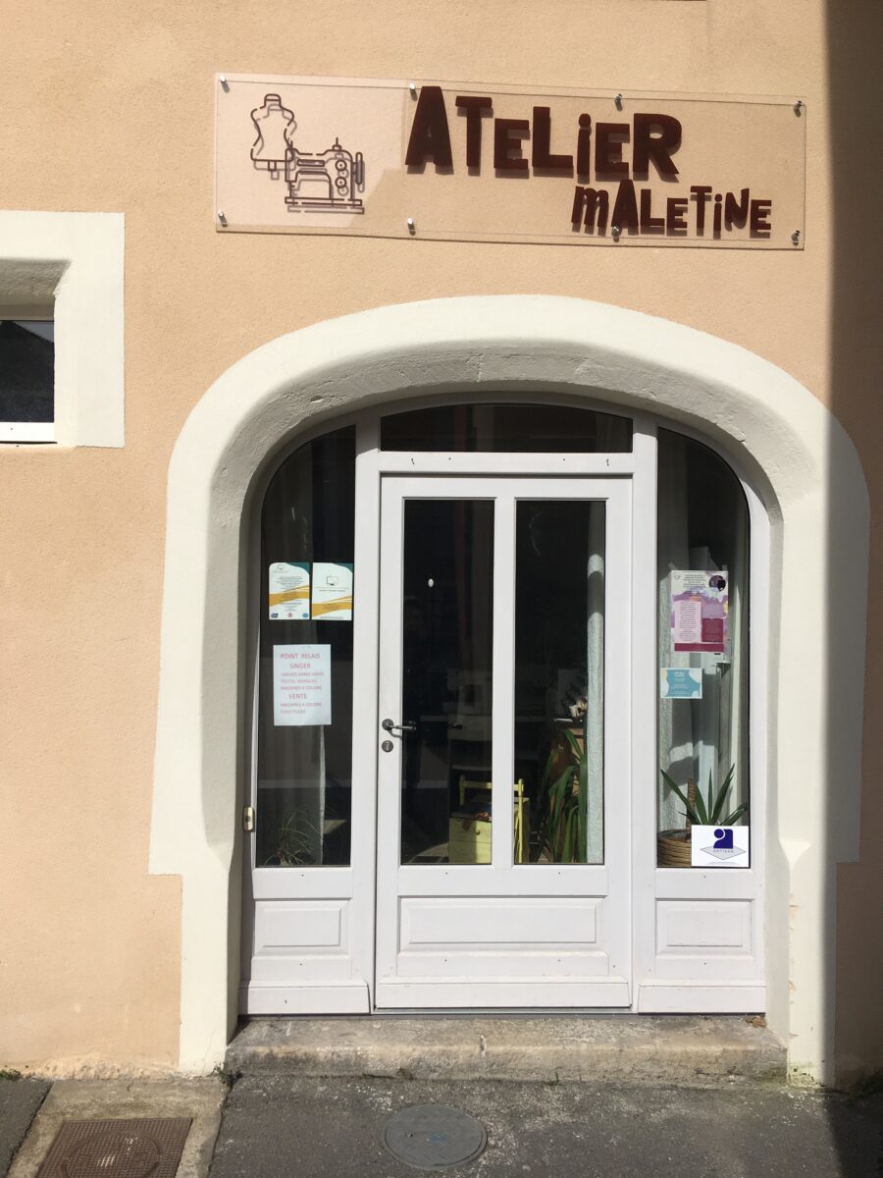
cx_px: 442
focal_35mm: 29
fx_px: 986
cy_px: 589
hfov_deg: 48.2
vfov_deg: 61.7
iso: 25
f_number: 2.2
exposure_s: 1/2849
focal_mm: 4.15
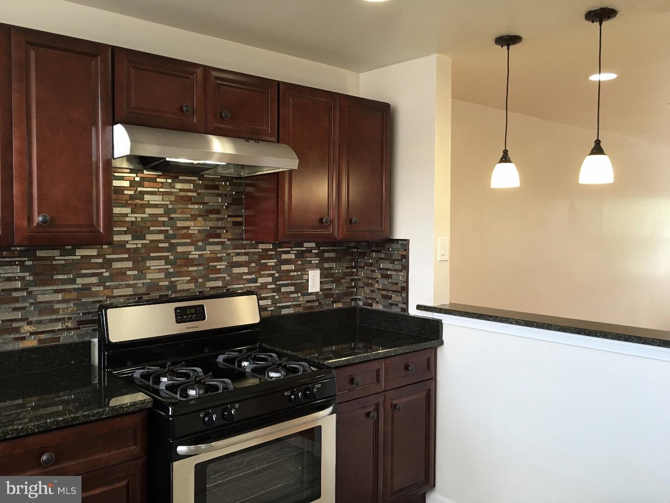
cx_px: 335
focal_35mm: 29
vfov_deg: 48.2
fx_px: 561
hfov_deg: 61.7
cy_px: 252
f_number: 2.2
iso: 40
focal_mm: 4.15
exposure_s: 1/30
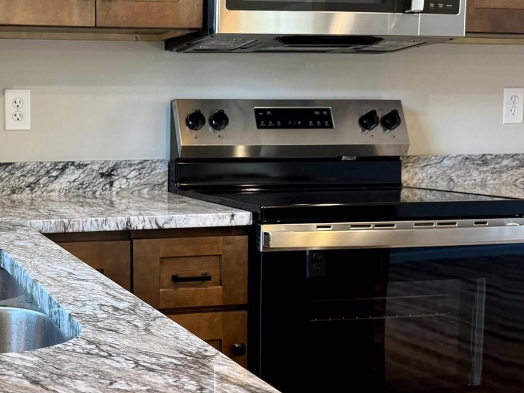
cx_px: 71
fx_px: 832
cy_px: 208
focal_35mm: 55
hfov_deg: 33.4
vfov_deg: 26.5
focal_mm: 6.76
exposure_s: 1/60
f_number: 1.78
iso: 200
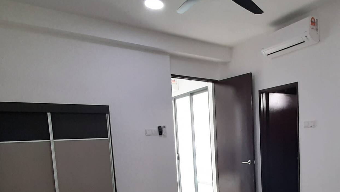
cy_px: 171
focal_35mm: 28
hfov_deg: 65.6
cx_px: 234
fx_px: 252
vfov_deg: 38.8
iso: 200
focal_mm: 1.42
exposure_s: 1/50
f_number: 2.2
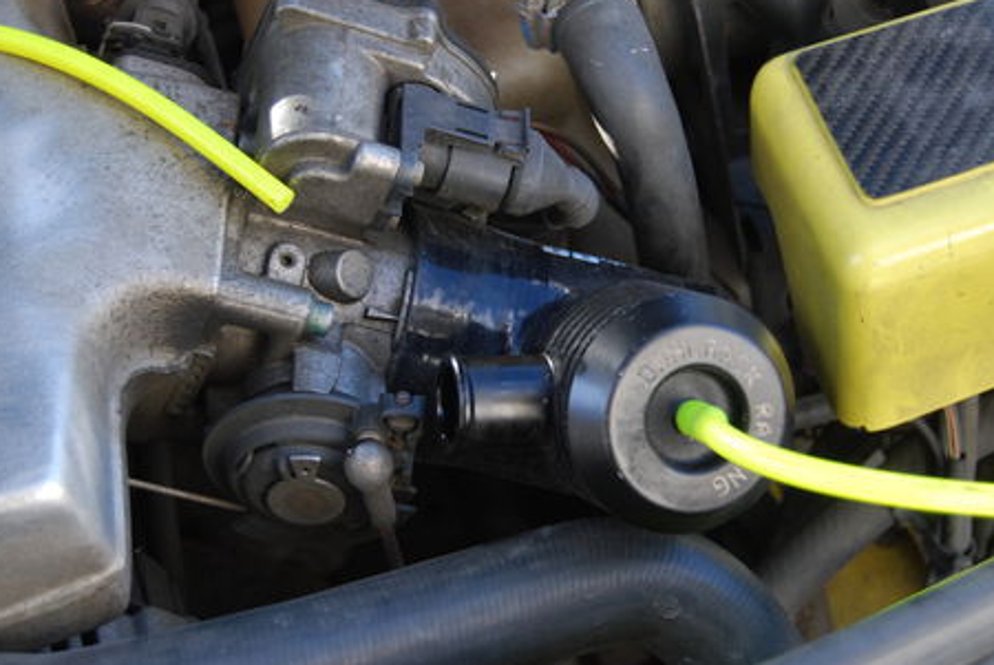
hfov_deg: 25.0
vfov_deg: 16.9
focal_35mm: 81
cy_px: 300
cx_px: 554
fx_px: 2239
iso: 200
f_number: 5
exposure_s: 1/60
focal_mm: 38
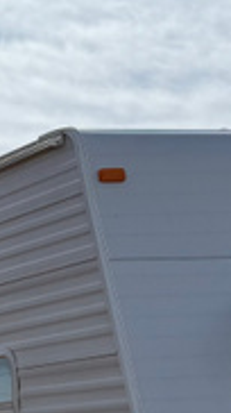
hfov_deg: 7.6
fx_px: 1605
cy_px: 431
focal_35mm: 147
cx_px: -333
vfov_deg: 14.4
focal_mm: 6.76
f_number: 1.78
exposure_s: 1/10309
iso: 80
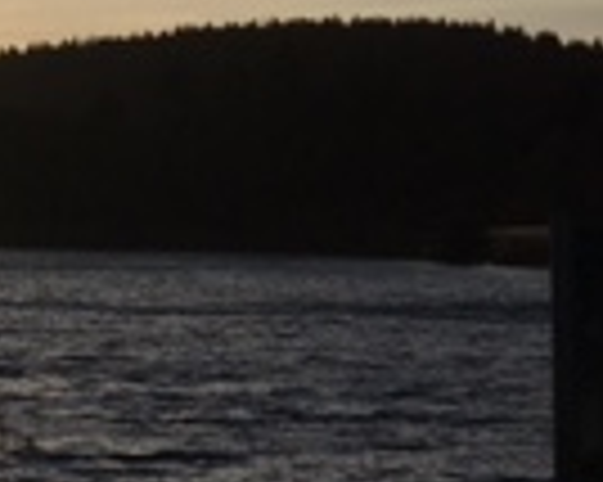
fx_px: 2408
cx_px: -459
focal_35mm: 135
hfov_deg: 13.0
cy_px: 99
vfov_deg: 11.4
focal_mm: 4.15
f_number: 2.2
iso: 25
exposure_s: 1/8547
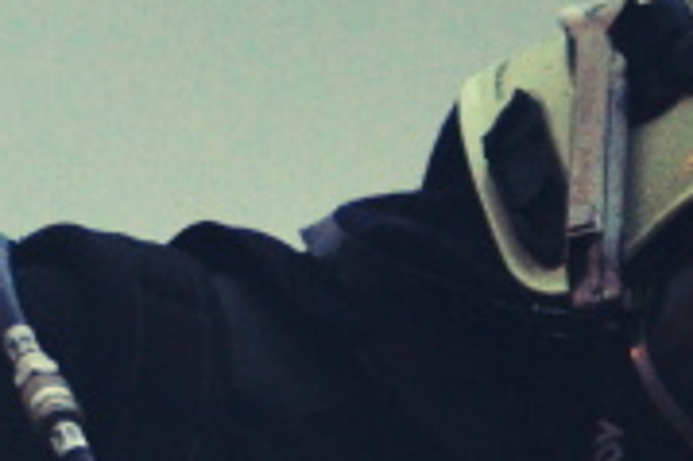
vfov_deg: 1.8
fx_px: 14508
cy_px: 467
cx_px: -581
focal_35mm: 754
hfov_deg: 2.7
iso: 1250
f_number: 5
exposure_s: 1/30
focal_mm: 75
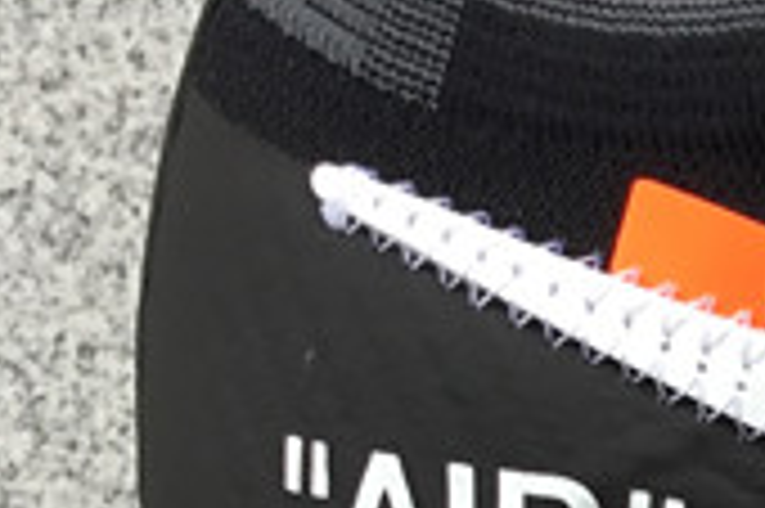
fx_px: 3630
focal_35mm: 171
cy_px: 874
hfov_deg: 11.1
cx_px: 1458
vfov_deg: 7.8
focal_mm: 3.3
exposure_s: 1/50
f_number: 2.4
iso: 32
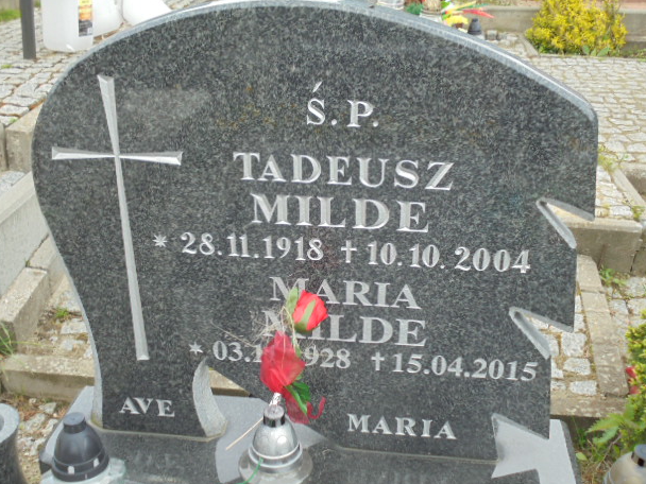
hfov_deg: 46.8
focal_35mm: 40
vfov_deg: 36.0
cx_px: 328
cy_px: 252
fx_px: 746
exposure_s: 1/125
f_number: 4.2
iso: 100
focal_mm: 6.9
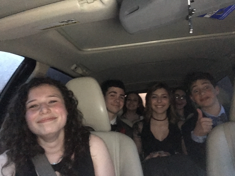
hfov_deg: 56.8
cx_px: 118
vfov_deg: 44.2
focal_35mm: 32
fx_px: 217
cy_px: 88
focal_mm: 2.87
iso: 800
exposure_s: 1/20
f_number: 2.2
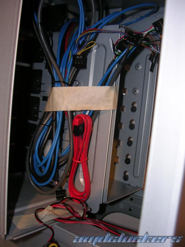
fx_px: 271
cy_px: 124
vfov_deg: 49.0
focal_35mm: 38
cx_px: 92
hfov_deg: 37.7
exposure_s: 1/60.1
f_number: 2.8
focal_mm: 5.8
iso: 50
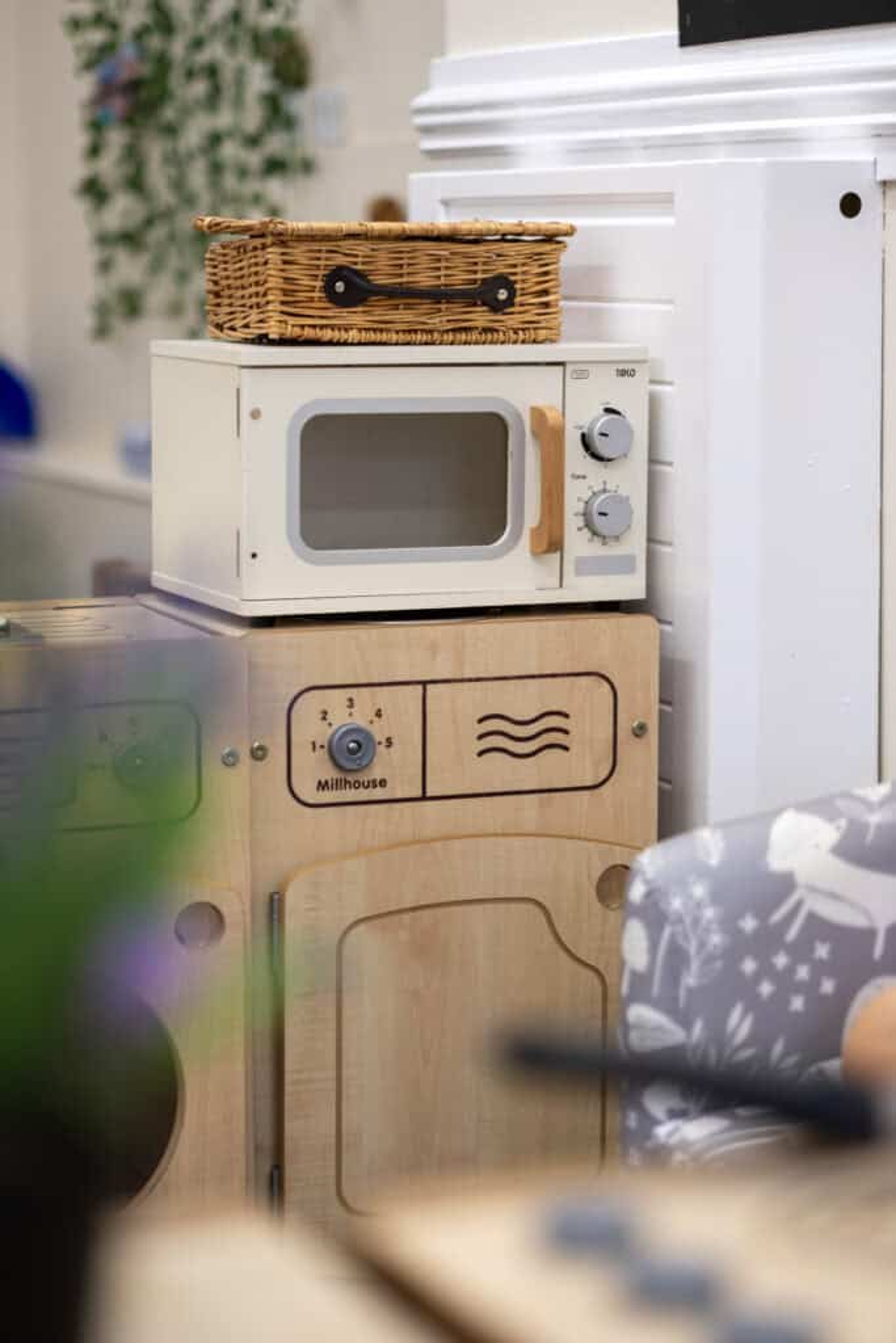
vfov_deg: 24.2
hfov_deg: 16.3
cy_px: 672
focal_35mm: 84
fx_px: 3135
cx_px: 448
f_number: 1.6
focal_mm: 56
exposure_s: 1/100
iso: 125
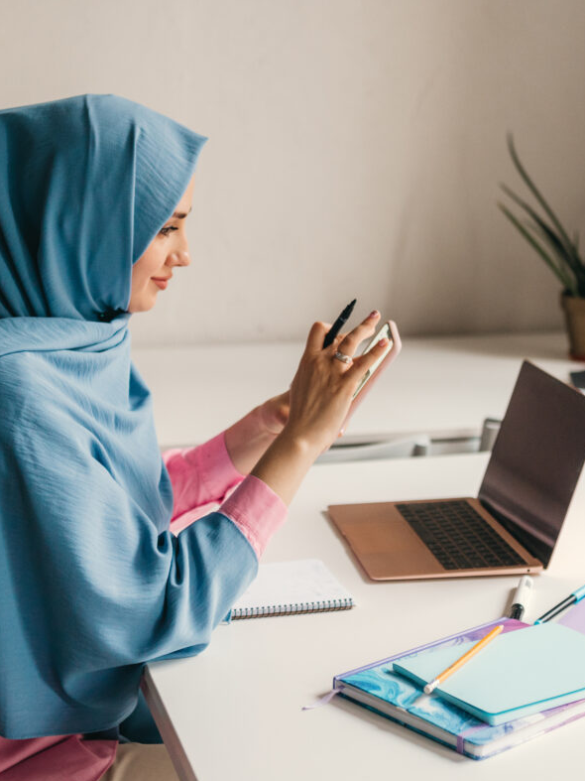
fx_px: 1488
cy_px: 387
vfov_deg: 29.4
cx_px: 283
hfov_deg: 22.2
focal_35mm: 66
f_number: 2.8
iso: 1000
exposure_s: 1/100
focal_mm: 45
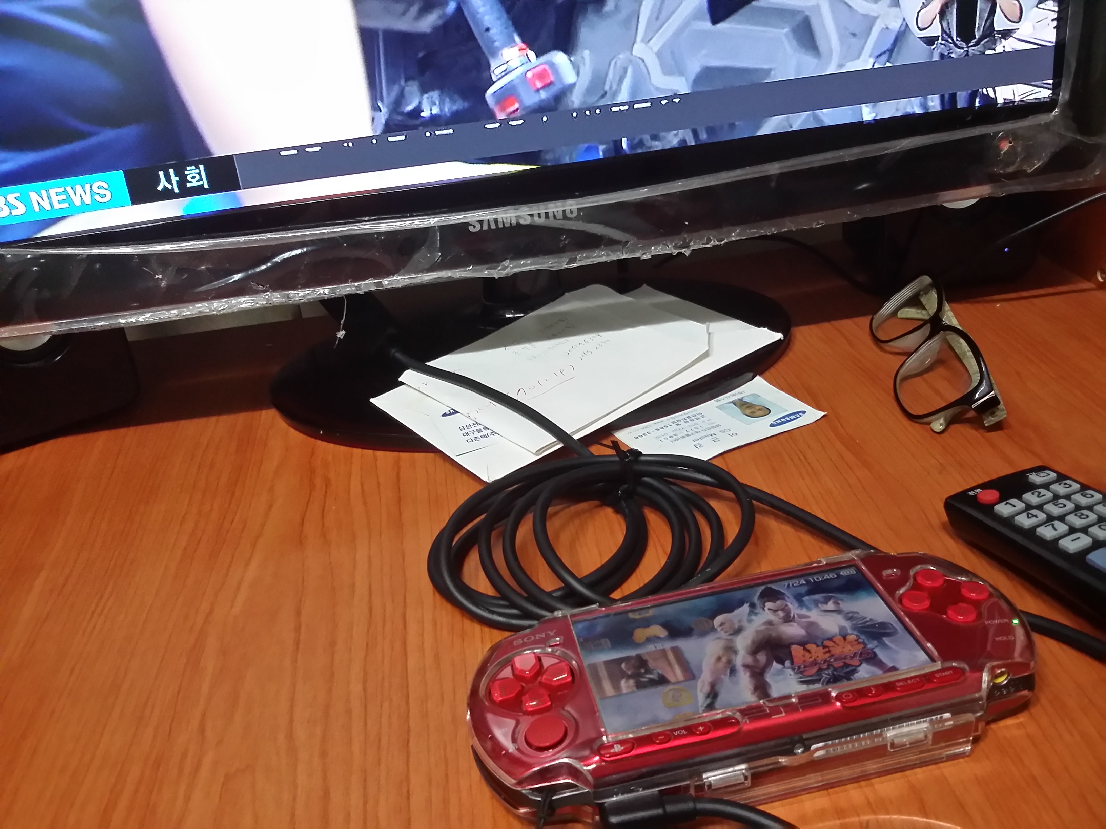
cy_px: 414
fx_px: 1022
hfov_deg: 56.8
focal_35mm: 32
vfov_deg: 44.2
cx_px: 553
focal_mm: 3.4
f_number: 2.4
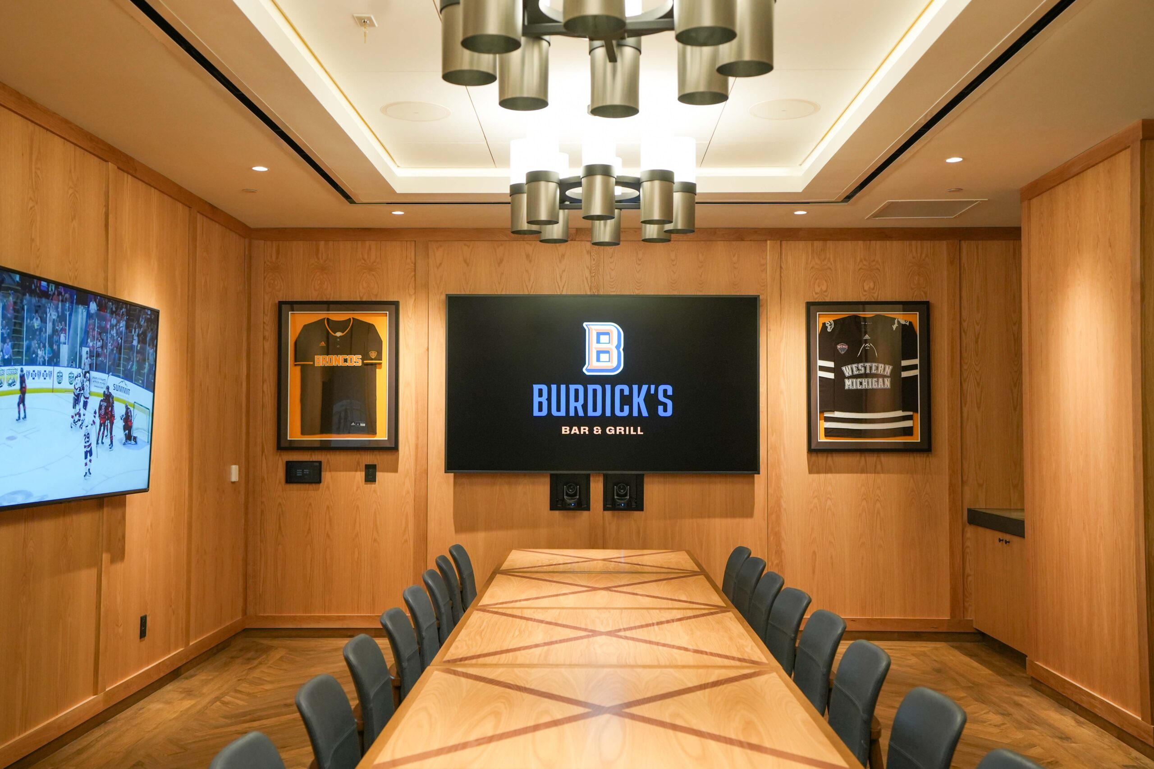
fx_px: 1122
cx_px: 577
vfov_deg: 37.9
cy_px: 384
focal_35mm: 35
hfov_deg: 54.4
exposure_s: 1/160
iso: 1250
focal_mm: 35
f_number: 4
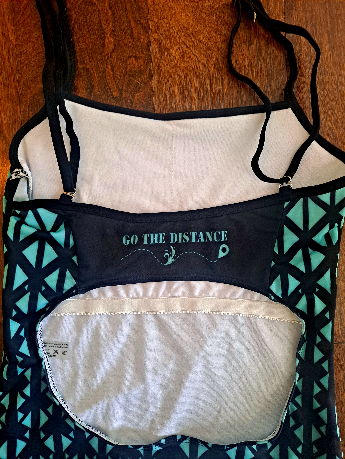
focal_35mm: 25
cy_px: 230
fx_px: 332
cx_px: 172
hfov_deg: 54.9
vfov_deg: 69.4
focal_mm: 4.6
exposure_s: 1/24
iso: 320
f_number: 2
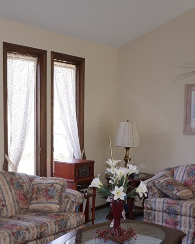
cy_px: 165
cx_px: 59
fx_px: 361
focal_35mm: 50
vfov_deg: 36.9
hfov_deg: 29.9
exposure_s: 1/60
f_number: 4.5
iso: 400
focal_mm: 16
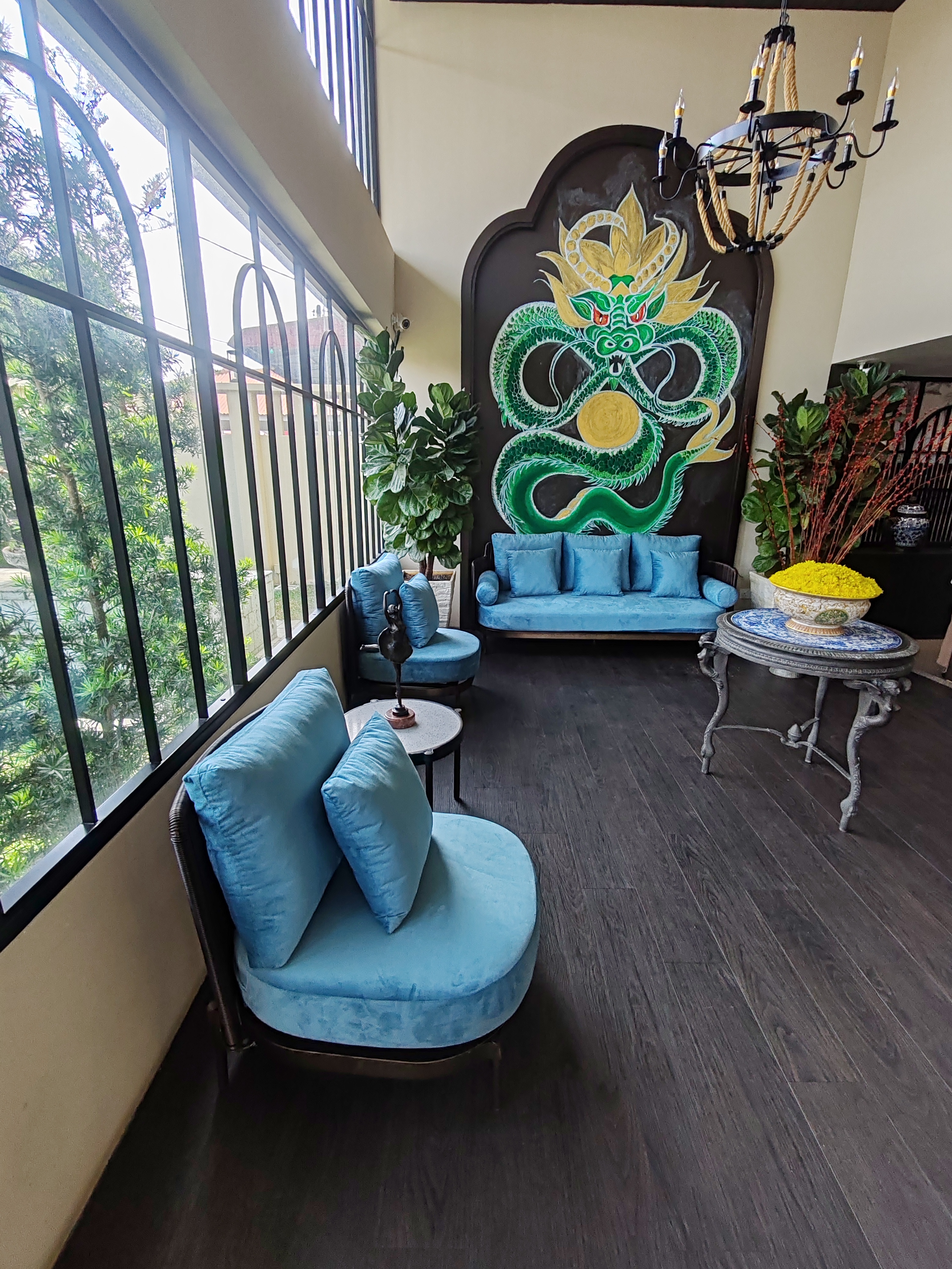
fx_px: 587
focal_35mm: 16
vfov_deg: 94.5
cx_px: 476
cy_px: 634
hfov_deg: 78.1
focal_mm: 1.96
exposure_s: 1/100
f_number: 2.2
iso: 64
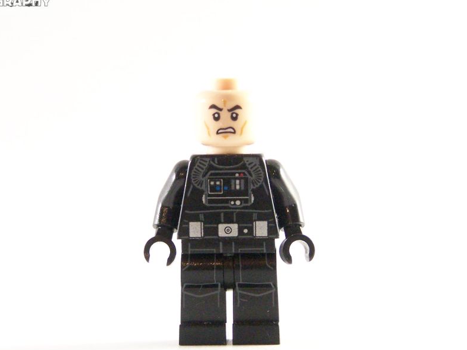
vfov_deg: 9.8
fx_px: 2051
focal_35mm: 152
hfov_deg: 13.0
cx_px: 234
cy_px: 197
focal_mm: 19.4
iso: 400
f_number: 3.2
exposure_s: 1/45
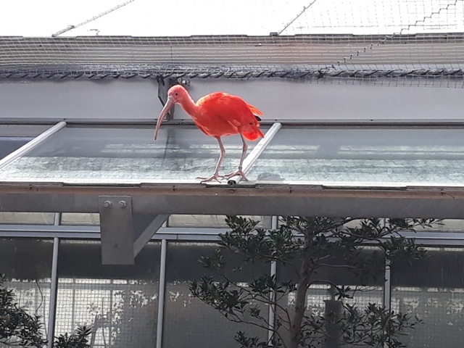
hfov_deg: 65.3
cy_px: 174
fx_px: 362
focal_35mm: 27
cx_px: 232
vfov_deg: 51.4
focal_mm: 3.71
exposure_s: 1/706
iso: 40
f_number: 1.7
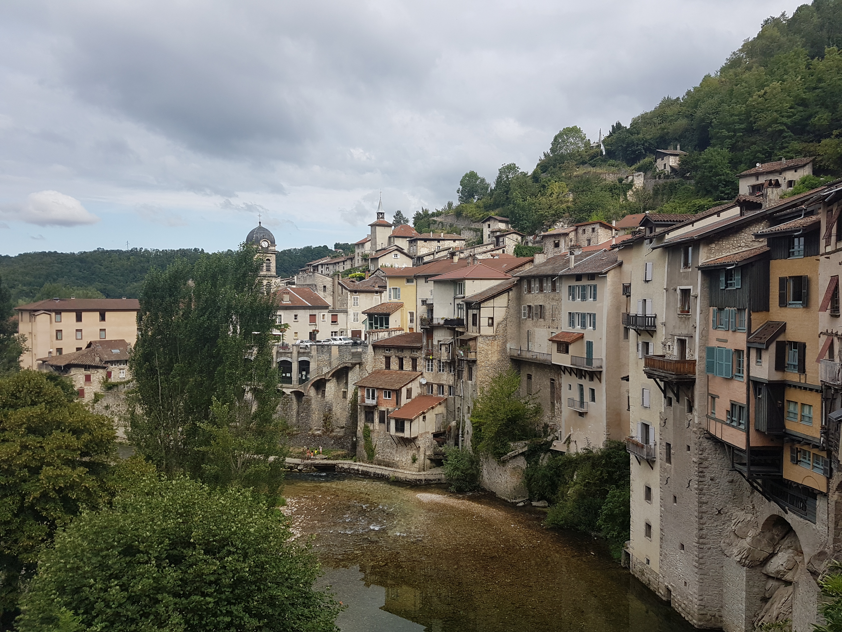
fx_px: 632
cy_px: 316
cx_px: 421
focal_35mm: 26
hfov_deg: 67.3
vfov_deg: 53.1
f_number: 1.7
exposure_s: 1/1392
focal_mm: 4.2
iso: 40
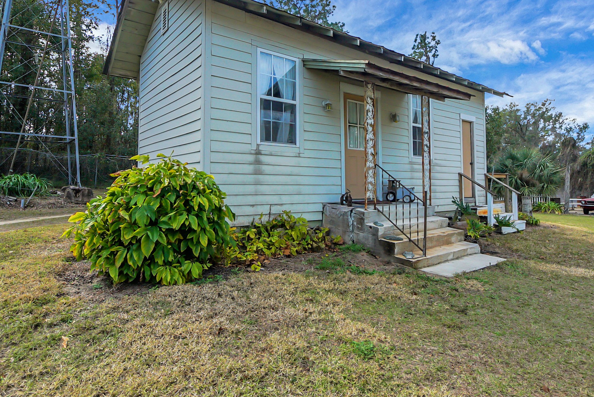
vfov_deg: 64.2
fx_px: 314
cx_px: 339
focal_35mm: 19
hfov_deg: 86.3
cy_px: 164
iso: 200
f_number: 7.1
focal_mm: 10
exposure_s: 1/400
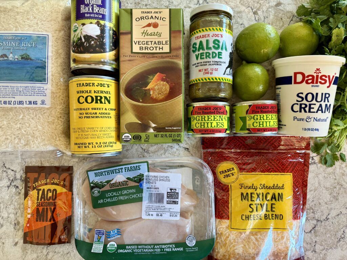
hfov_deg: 71.6
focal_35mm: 24
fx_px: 241
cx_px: 174
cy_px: 130
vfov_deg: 56.8
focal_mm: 6.76
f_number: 1.78
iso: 200
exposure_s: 1/60
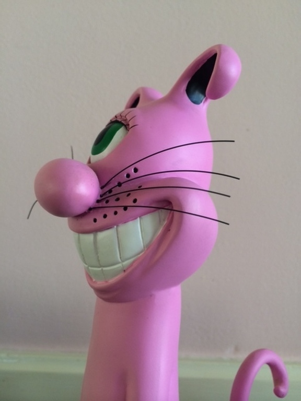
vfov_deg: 60.0
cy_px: 200
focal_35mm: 30
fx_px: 348
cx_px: 150
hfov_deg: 46.8
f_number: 2.2
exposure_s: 1/30
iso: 50
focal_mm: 4.12
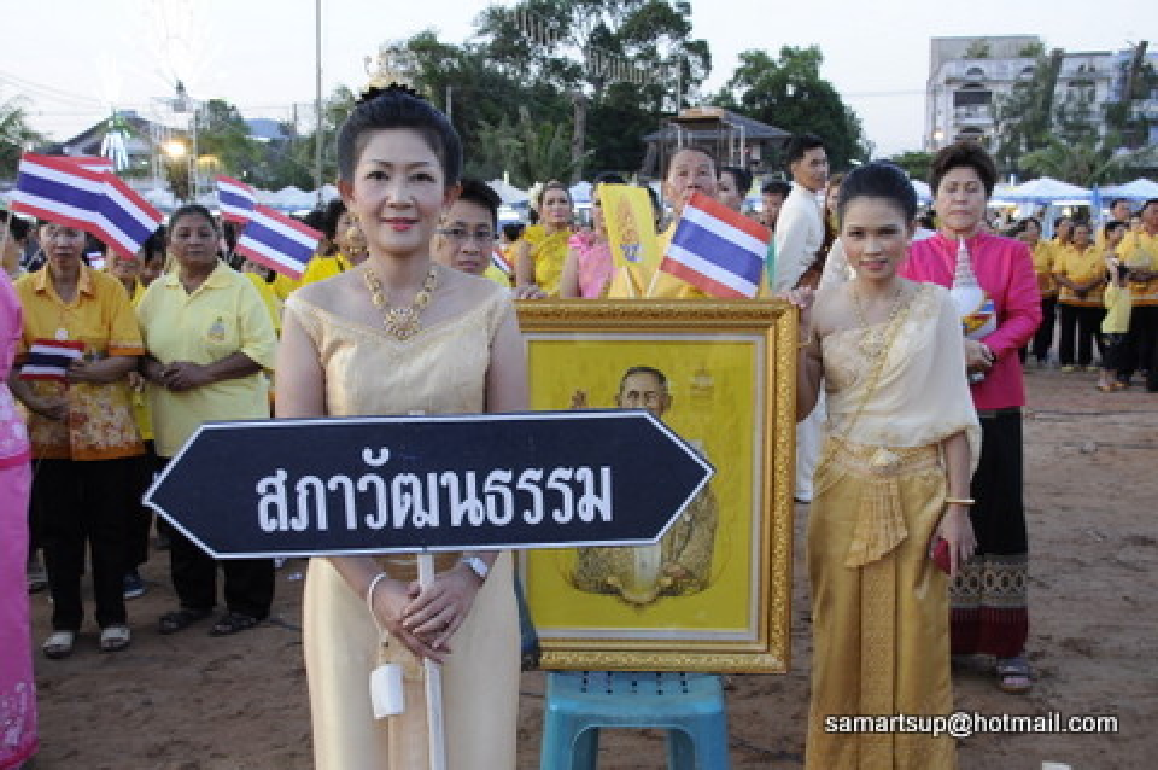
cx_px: 579
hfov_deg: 51.3
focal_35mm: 38
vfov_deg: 35.4
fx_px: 1205
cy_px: 385
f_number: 5.6
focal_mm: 25
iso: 500
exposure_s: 1/50
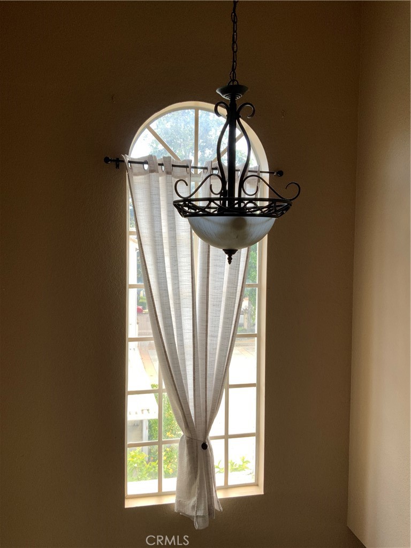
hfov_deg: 48.2
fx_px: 459
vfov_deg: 61.7
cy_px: 274
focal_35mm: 29
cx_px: 206
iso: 20
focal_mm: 3
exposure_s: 1/120
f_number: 1.8
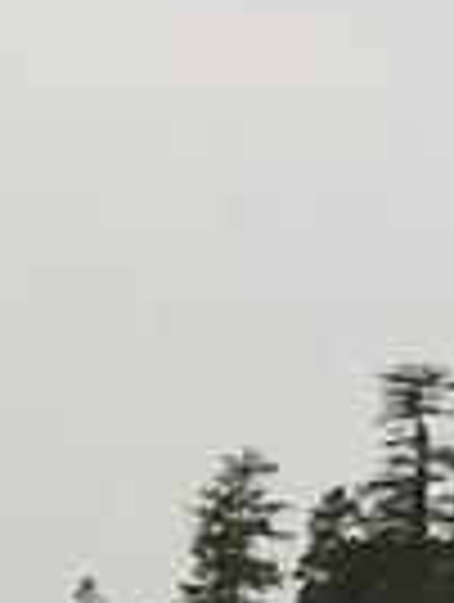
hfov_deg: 7.2
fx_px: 3312
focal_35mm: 190
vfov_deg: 9.9
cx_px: -791
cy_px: 1058
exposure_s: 1/380
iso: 32
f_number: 2.2
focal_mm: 4.15
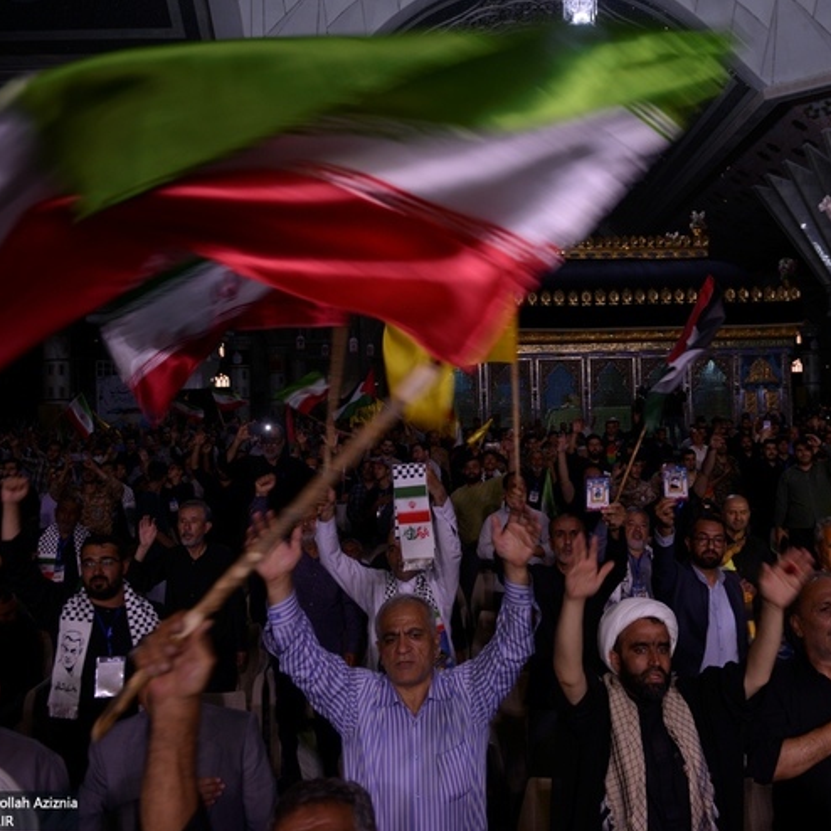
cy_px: 391
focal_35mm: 33
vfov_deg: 49.7
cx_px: 538
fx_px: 896
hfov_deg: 49.1
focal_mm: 24
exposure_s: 1/50
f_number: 4.5
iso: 250
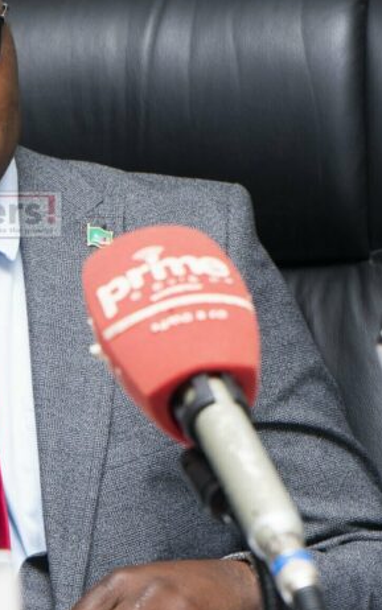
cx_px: 29
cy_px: 287
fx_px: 2630
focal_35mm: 158
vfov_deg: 13.2
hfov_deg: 8.3
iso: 400
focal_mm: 70
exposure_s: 1/200
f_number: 5.6
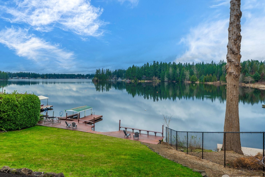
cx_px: 111
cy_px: 83
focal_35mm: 28
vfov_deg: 46.4
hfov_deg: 65.1
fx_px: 206
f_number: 6.7
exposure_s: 1/90
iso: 100
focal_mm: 24
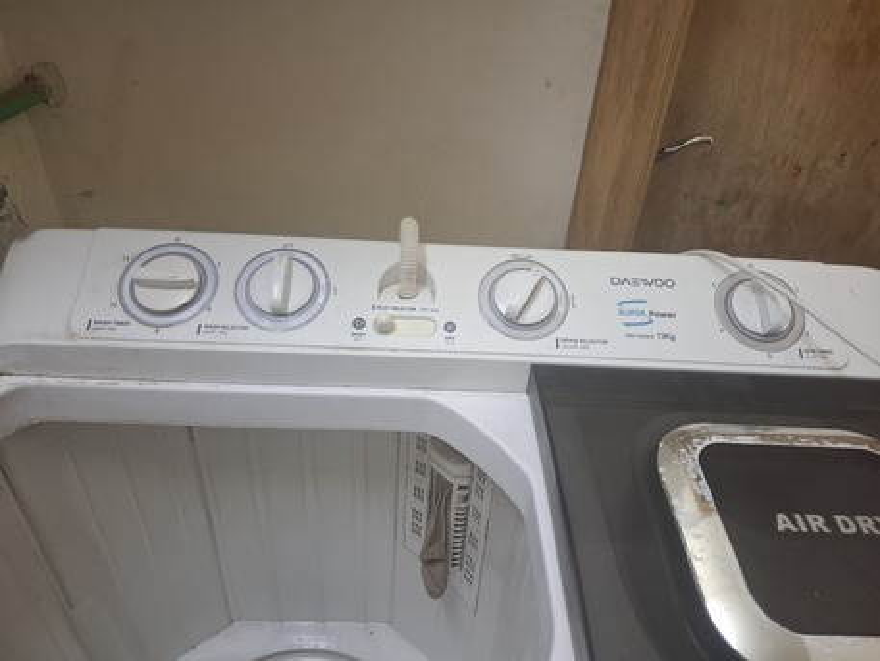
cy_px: 330
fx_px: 585
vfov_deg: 58.9
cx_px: 440
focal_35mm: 23
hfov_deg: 73.9
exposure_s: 1/30
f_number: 1.8
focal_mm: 5.54
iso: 250
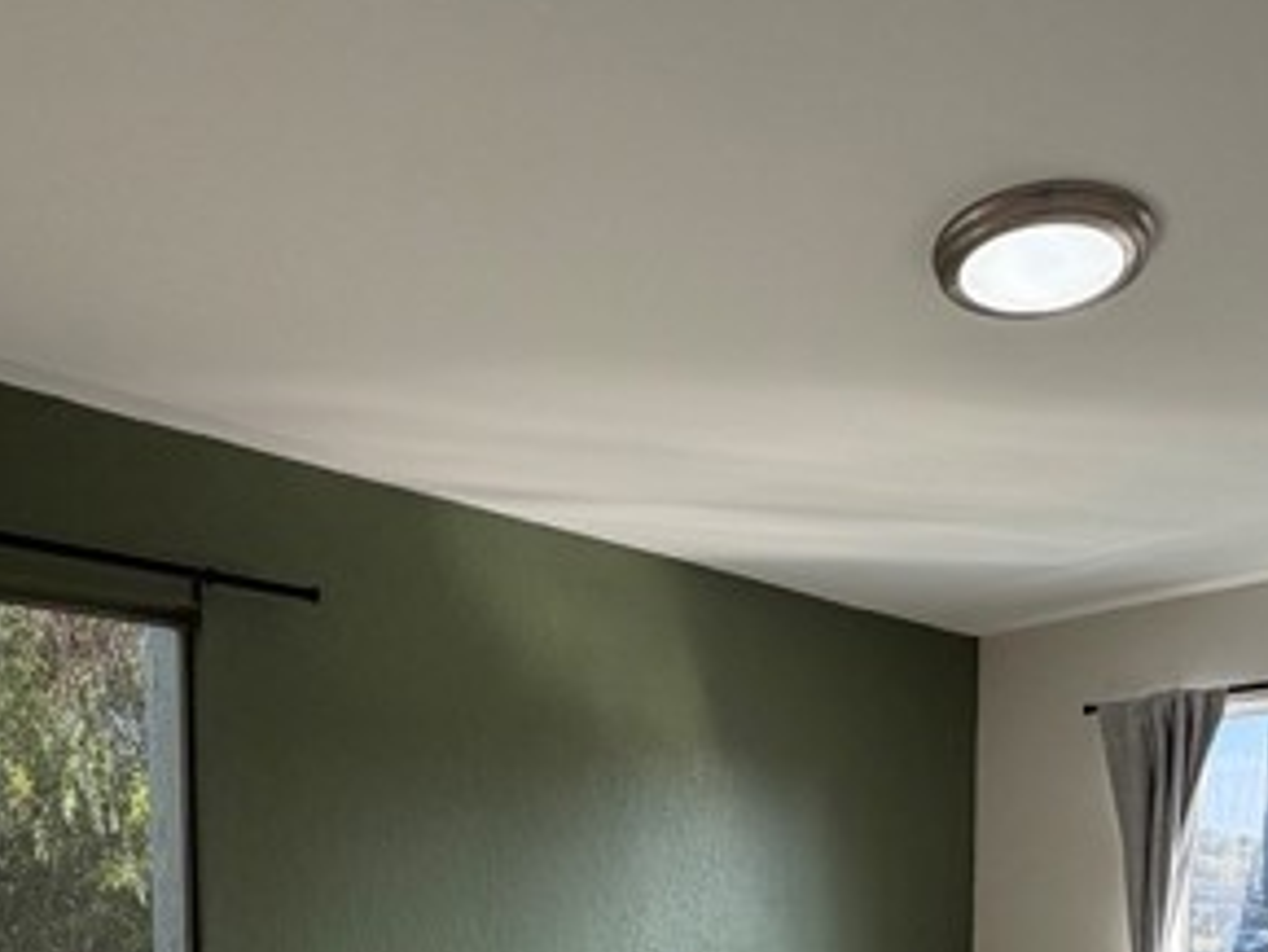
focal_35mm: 31
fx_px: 1136
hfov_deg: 57.8
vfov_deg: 40.0
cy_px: 952
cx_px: 768
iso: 64
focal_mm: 2.22
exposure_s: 1/233
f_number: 2.2
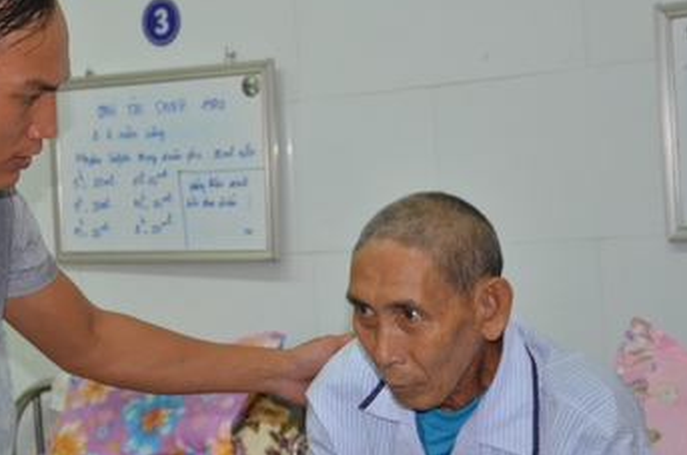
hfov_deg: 22.3
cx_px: 194
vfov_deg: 14.9
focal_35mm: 91
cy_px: 282
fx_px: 1733
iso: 1000
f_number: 5
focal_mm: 32
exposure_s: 1/60
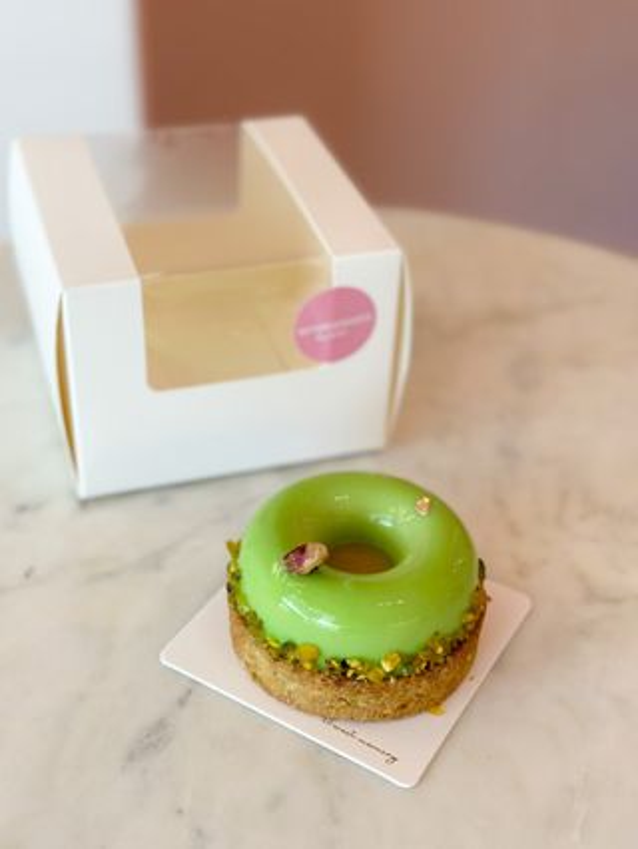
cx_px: 319
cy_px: 424
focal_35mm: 48
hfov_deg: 30.3
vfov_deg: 39.6
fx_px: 1178
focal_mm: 6.86
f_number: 1.8
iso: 80
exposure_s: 1/340
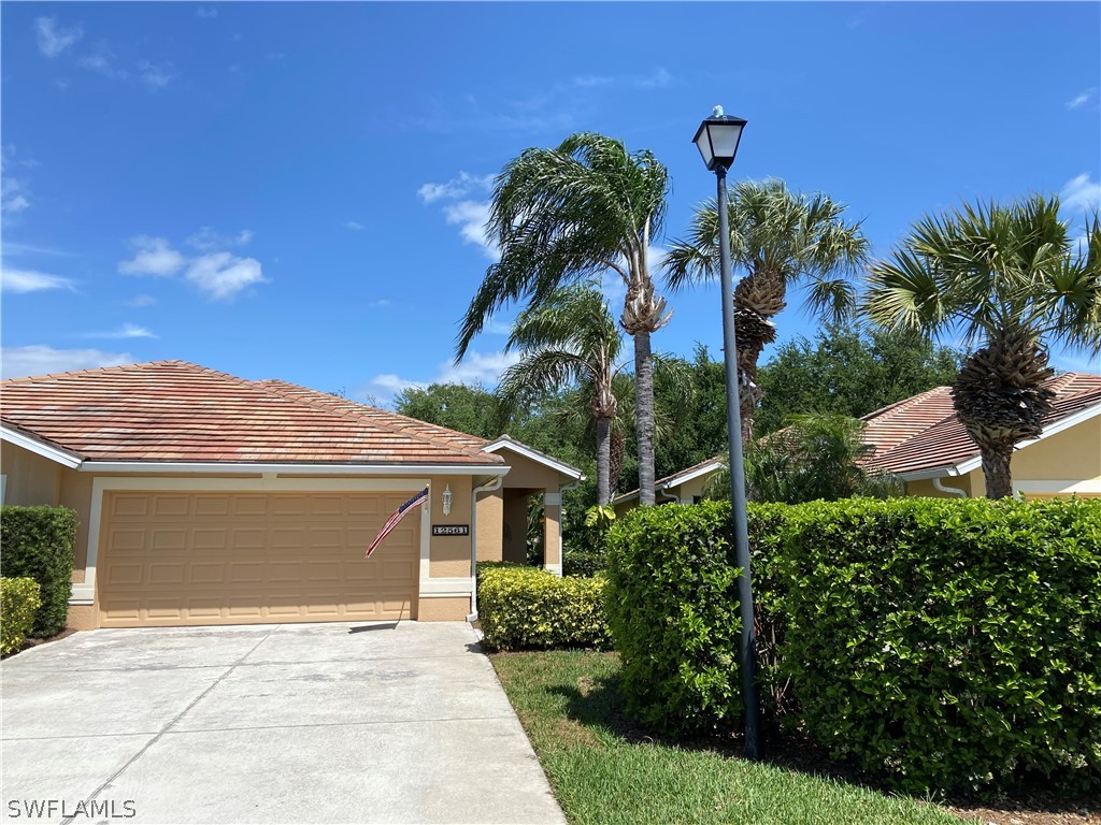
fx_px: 827
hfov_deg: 67.3
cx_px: 550
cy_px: 412
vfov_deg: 53.1
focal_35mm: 26
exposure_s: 1/3125
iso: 32
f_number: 1.8
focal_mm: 4.25
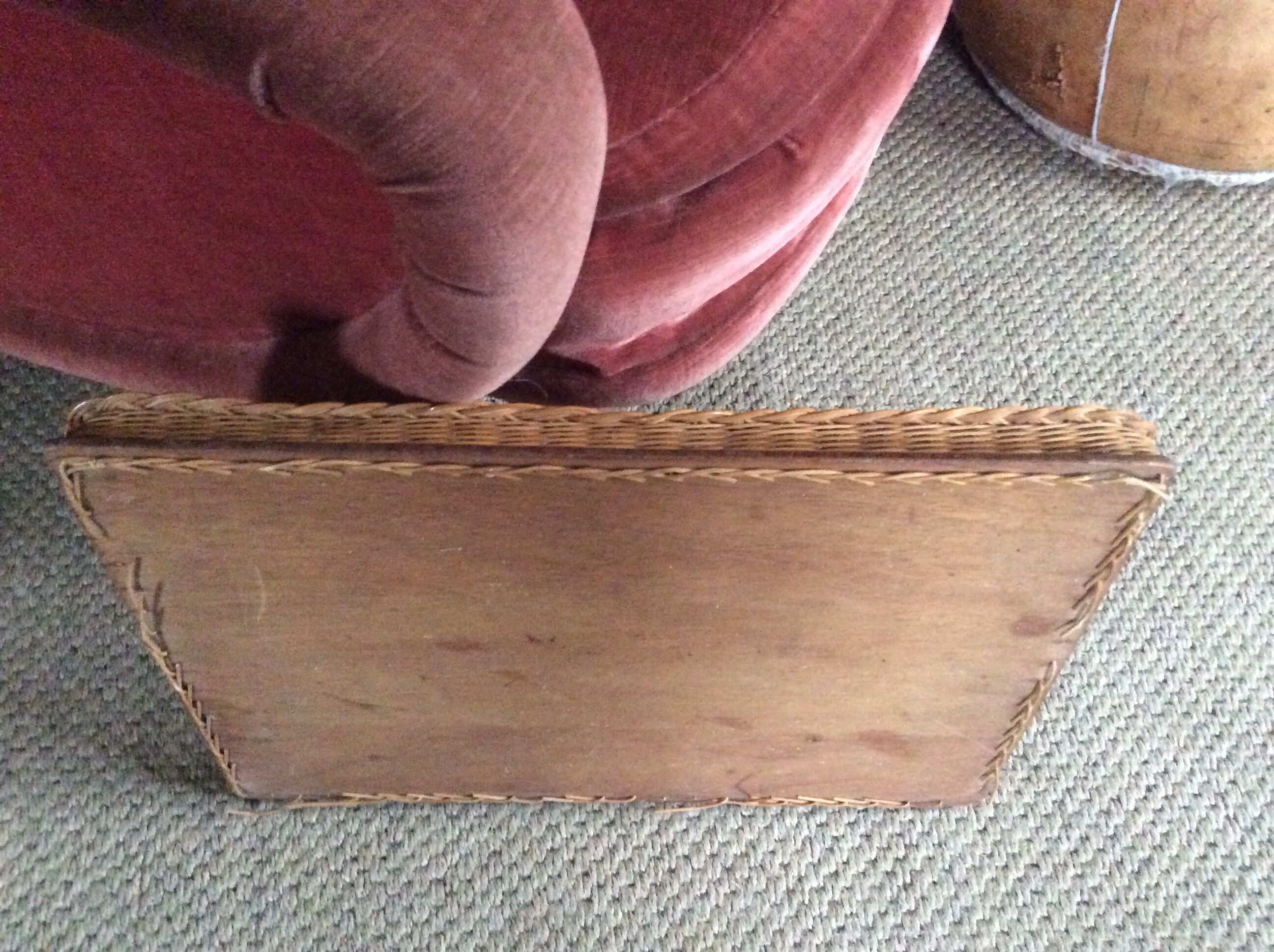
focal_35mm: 32
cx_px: 637
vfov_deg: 44.1
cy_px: 476
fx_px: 1176
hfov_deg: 56.9
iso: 640
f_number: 2.4
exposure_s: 1/17
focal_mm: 3.3
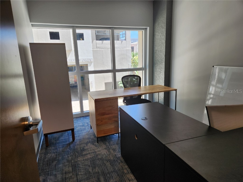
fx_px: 161
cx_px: 122
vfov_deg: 58.9
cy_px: 91
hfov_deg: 73.9
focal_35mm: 23
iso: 32
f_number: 1.8
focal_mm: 5.4
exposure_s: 1/180
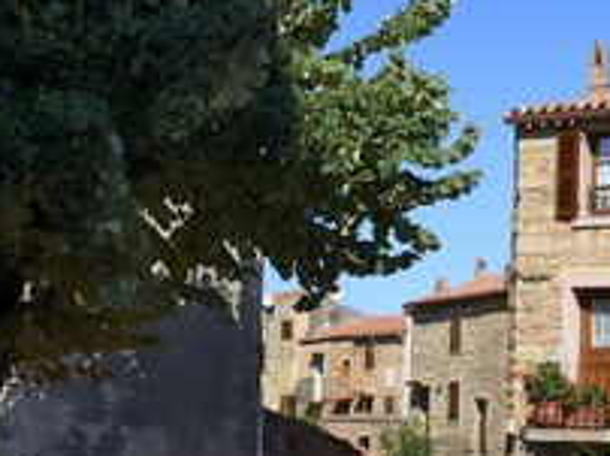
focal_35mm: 64
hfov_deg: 28.5
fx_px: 1126
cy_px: 365
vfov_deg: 22.6
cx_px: 601
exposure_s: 1/250
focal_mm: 32
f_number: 11
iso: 200
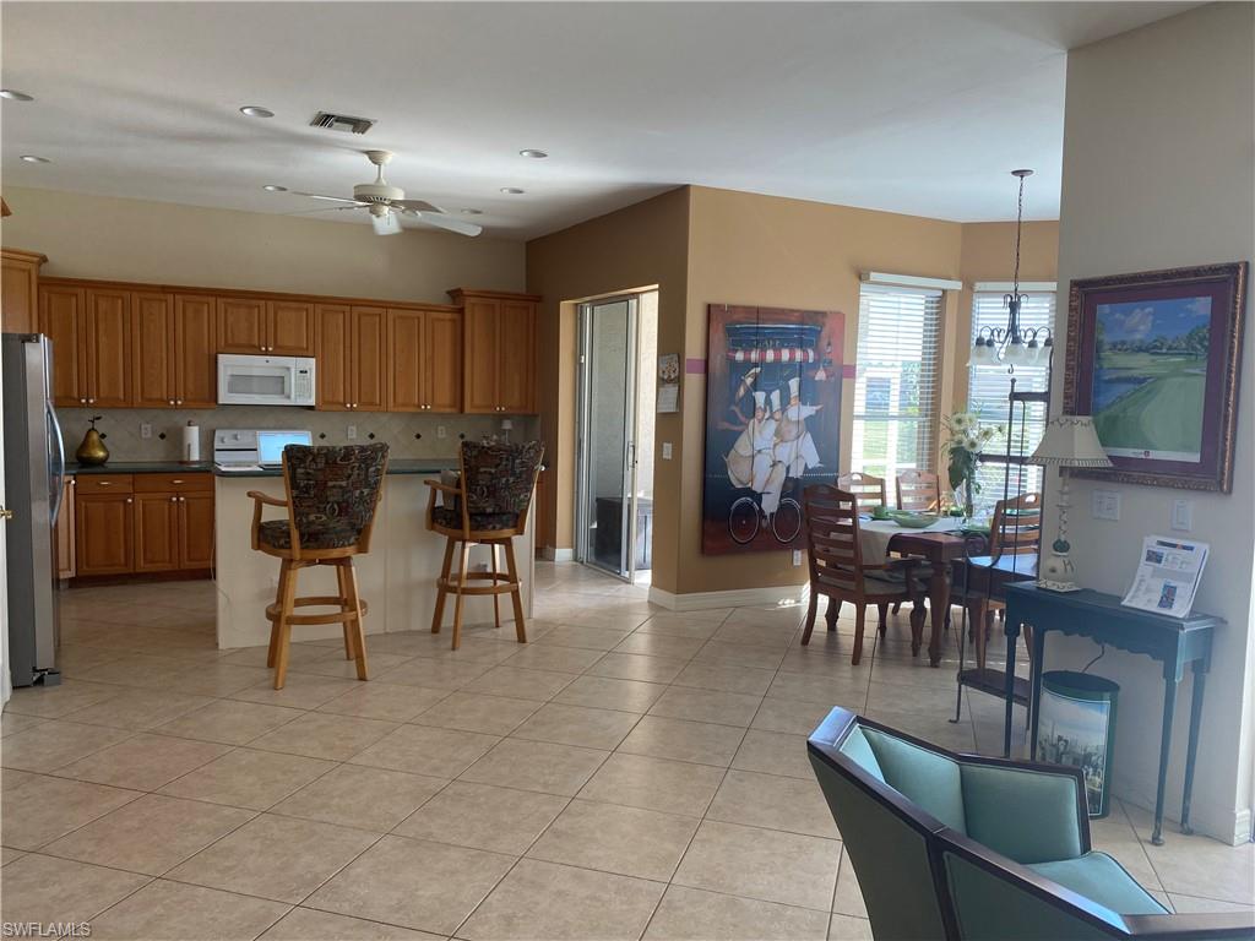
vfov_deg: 53.1
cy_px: 470
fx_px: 943
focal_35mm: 26
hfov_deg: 67.3
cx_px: 628
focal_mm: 4.25
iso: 80
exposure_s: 1/121
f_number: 1.8
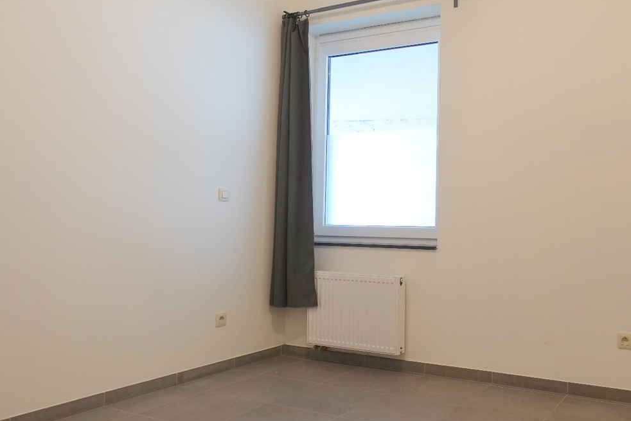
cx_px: 423
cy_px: 203
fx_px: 578
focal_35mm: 33
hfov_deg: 56.0
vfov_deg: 40.0
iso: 125
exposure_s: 1/30
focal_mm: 8.8
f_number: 2.8
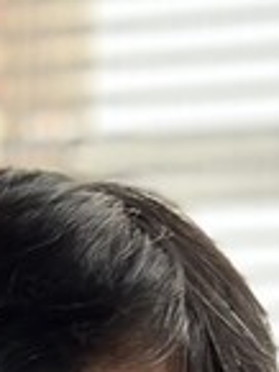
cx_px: -33
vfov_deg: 6.0
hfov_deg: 4.7
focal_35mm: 318
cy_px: 875
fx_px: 3412
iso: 125
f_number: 1.78
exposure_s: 1/60
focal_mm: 6.86
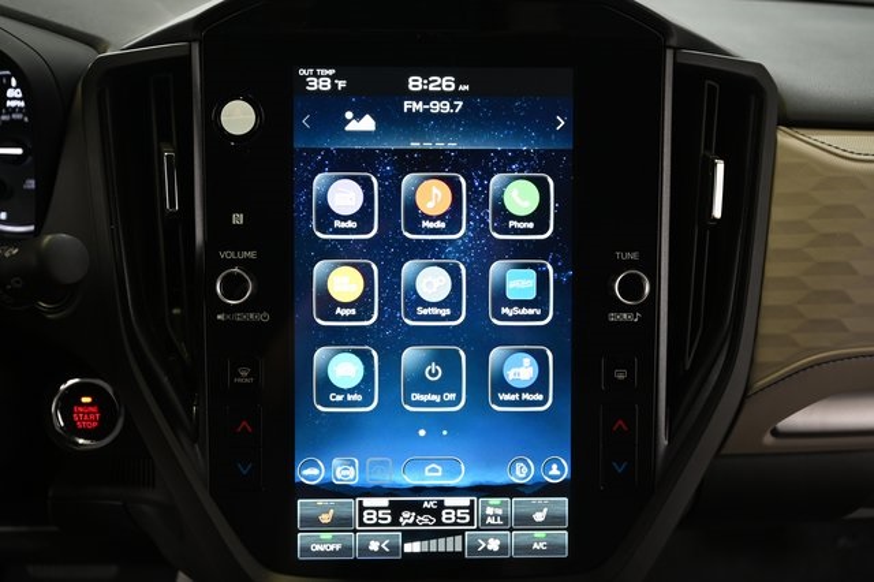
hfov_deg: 54.5
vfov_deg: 37.8
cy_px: 291
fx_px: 849
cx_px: 437
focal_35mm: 35
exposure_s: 1/30
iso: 800
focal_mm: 35
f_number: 4
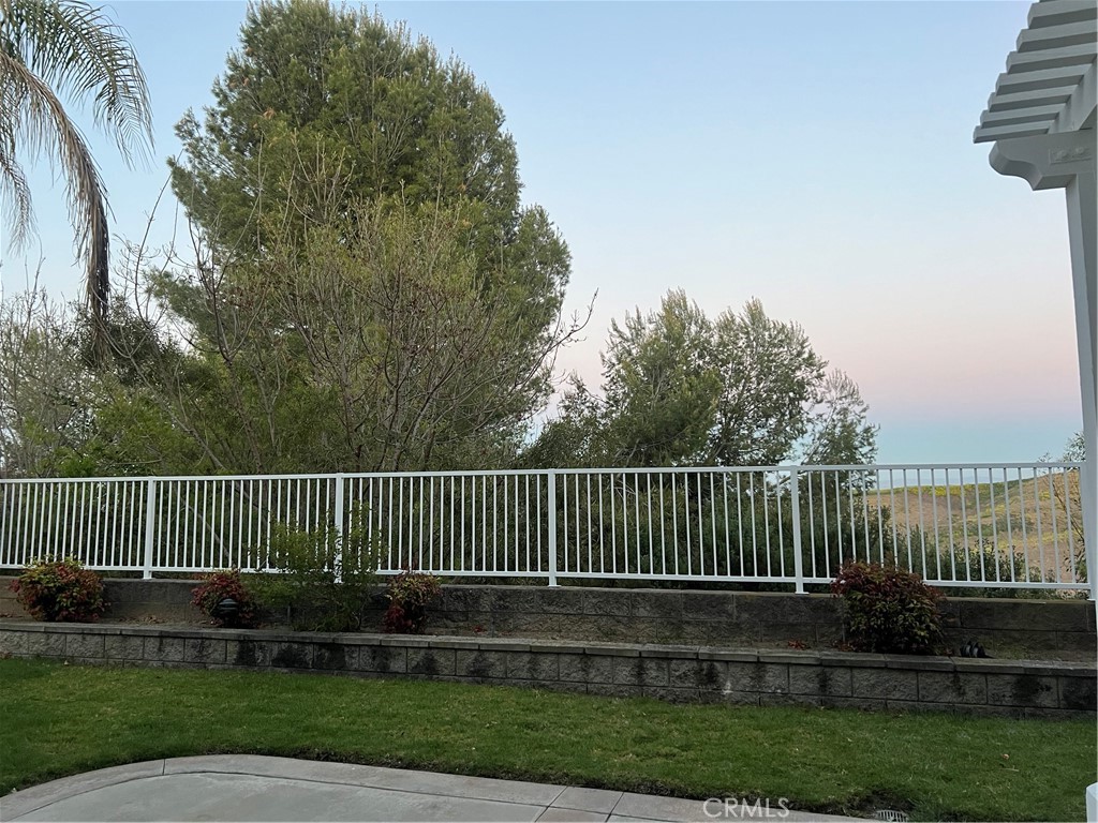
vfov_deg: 53.1
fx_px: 825
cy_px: 412
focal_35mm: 26
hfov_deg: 67.3
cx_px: 549
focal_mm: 5.7
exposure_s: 1/95
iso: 125
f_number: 1.5
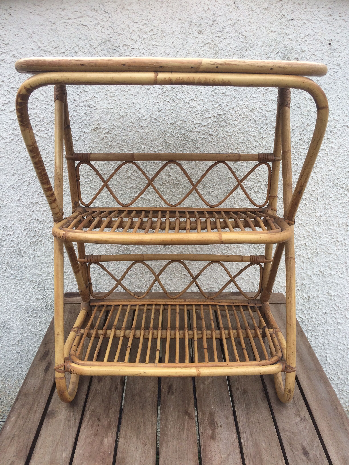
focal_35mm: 29
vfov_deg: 61.7
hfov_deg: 48.2
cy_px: 232
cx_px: 174
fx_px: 390
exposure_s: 1/513
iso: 32
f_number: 2.2
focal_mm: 4.15
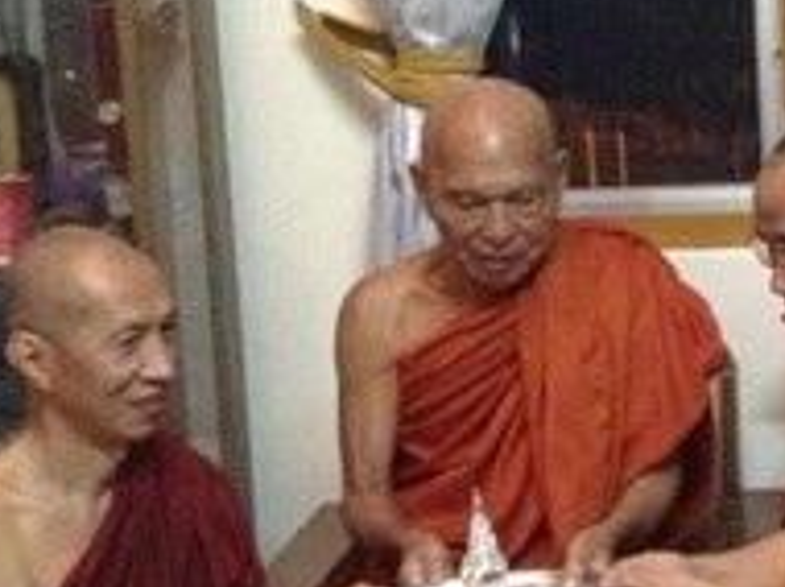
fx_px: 2514
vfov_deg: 13.3
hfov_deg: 17.5
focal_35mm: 111
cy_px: 294
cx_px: 727
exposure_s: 1/17
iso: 500
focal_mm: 3.3
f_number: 2.4
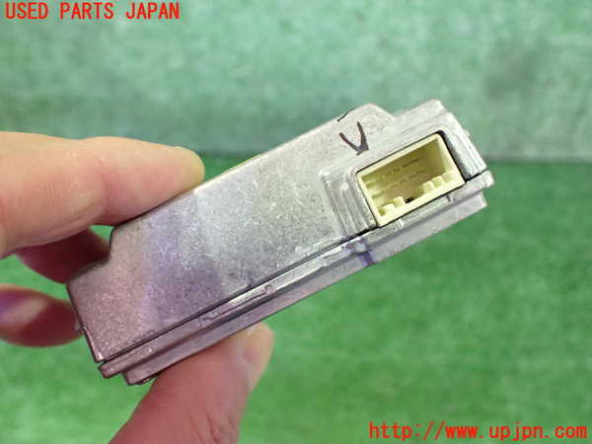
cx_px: 296
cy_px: 222
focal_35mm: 30
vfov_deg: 46.8
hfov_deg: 60.0
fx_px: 513
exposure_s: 1/30
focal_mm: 5.4
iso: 1000
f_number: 2.3
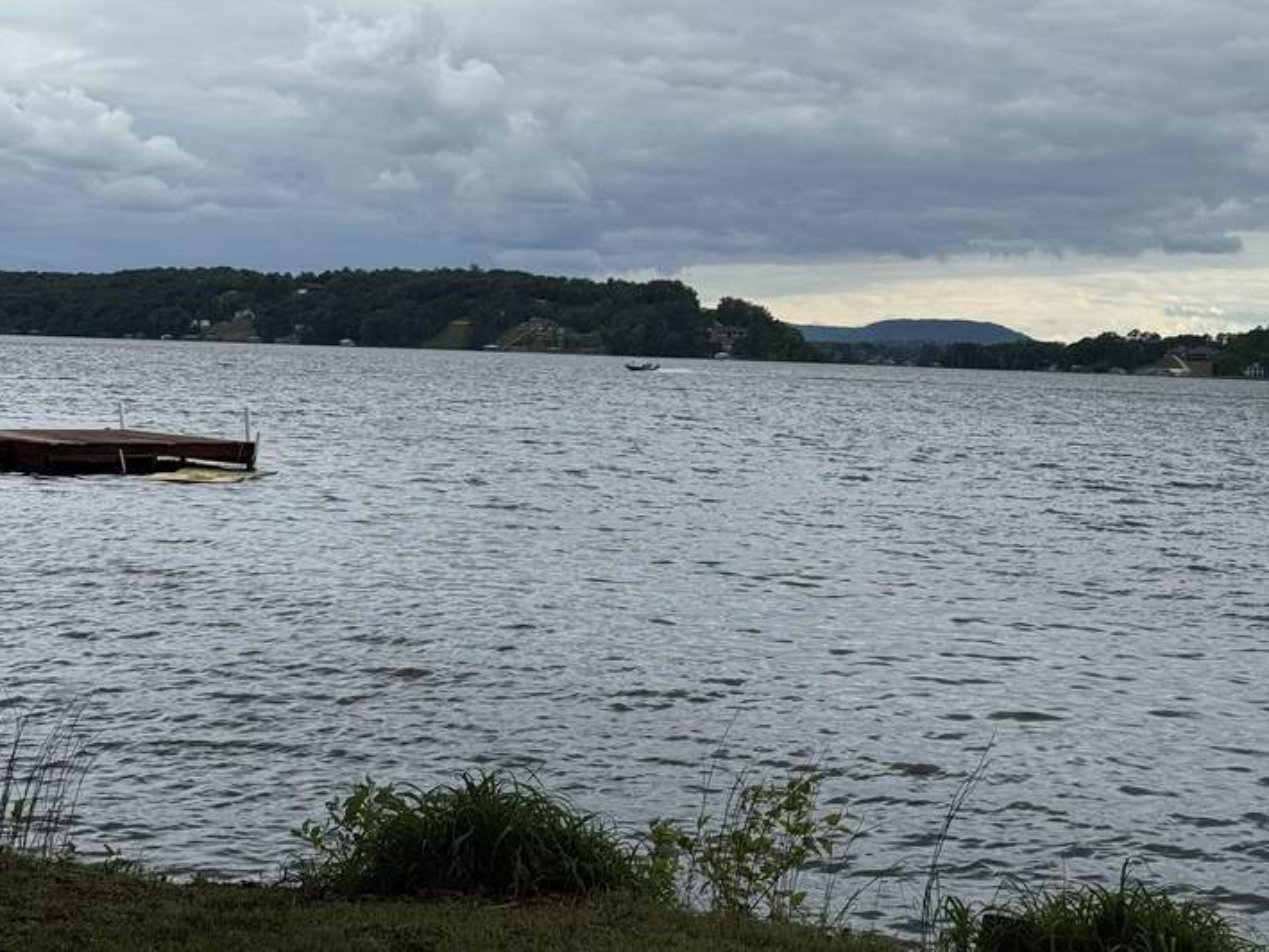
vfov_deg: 22.4
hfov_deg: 29.8
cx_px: 634
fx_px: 2383
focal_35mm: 65
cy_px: 238
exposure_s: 1/5848
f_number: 1.78
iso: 64
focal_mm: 6.76
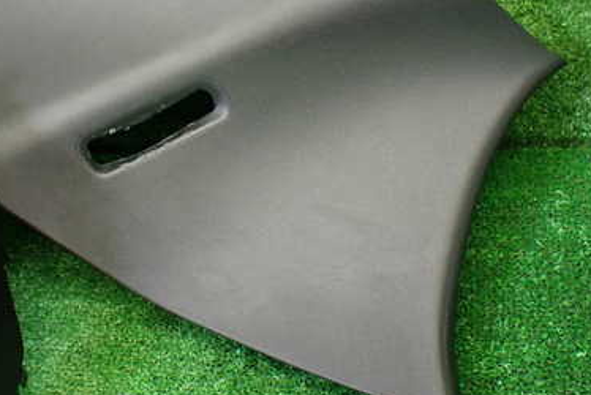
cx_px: 186
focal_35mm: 50
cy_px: 126
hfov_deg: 39.0
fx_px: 821
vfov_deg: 26.9
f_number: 2.3
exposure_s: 1/125
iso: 800
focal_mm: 5.4
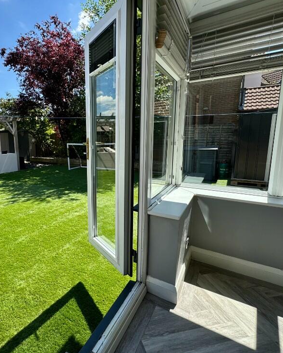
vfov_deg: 83.3
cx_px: 97
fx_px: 199
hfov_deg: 69.0
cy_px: 171
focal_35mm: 19
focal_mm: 2.22
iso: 40
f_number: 2.2
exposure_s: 1/565
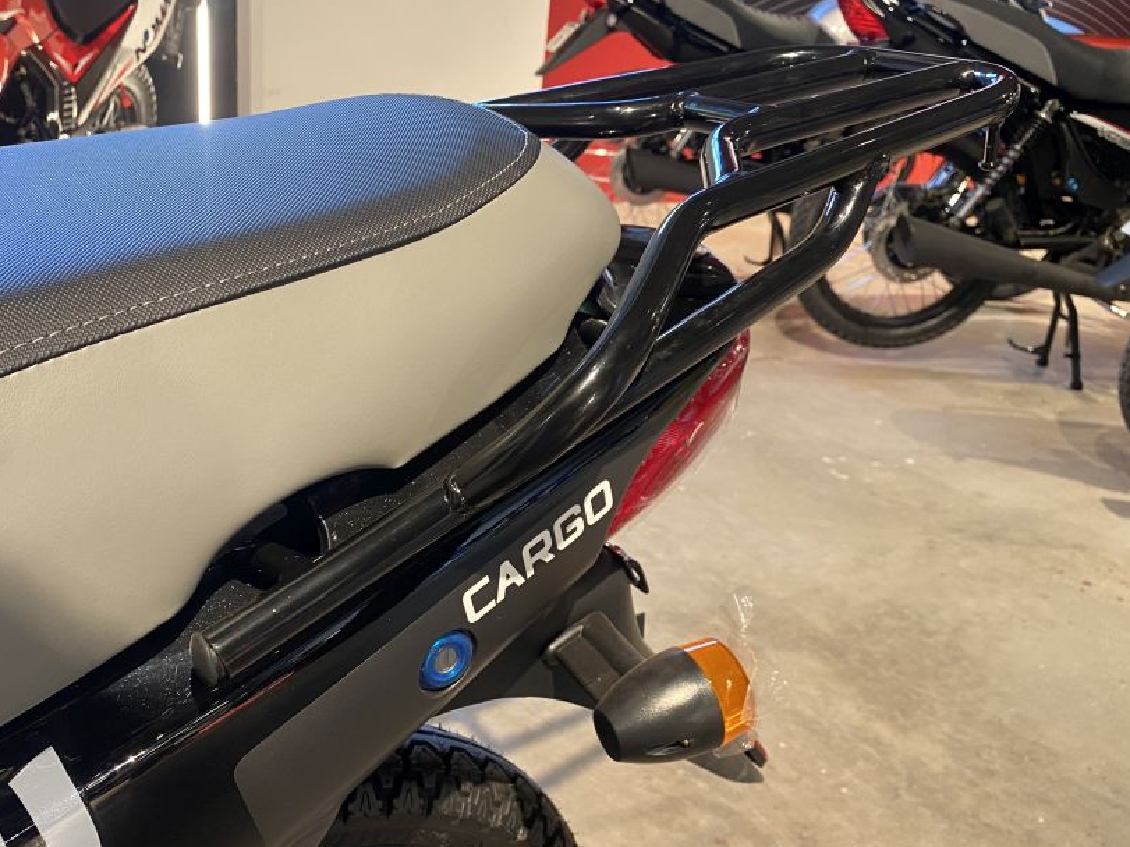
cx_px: 475
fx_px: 1110
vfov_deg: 41.4
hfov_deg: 53.7
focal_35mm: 34
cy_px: 537
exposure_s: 1/50
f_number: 1.8
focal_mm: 4.25
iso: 160
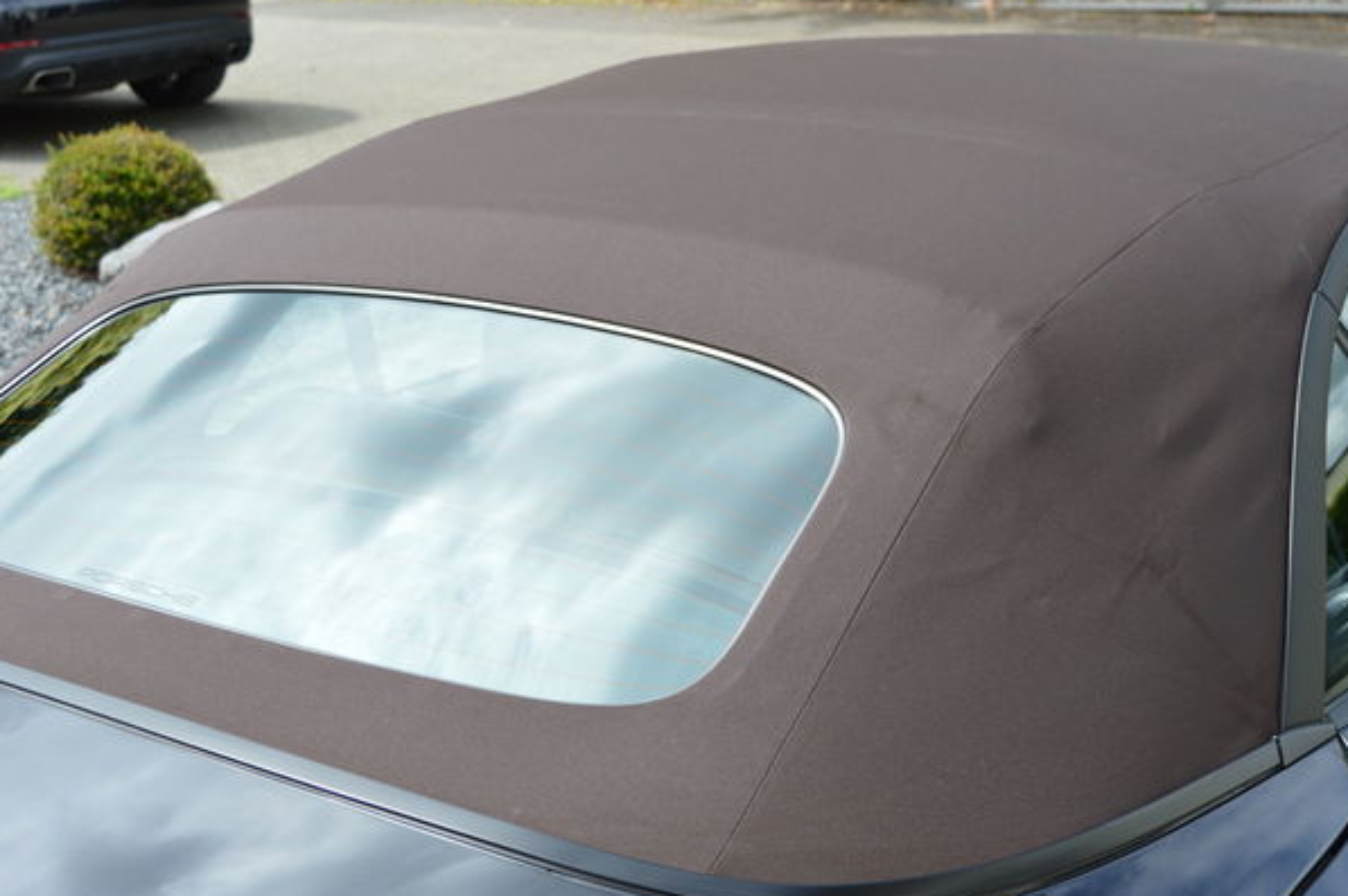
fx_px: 2020
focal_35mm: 54
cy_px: 526
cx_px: 858
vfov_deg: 25.0
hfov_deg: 36.6
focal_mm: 28
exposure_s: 1/160
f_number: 6.3
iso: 100
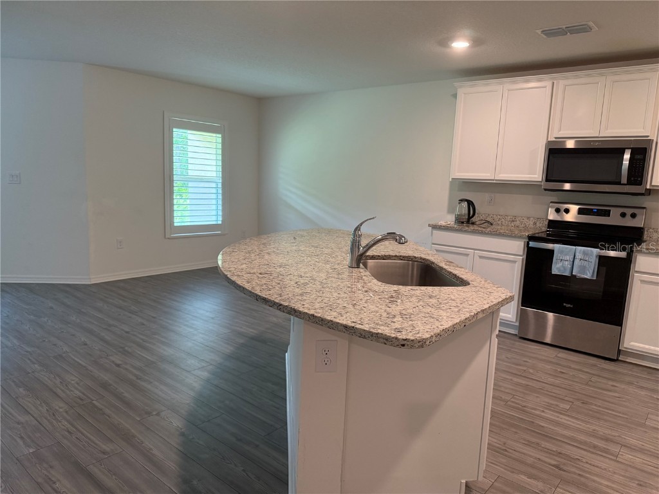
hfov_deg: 71.6
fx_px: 457
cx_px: 330
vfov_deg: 56.8
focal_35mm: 24
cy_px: 247
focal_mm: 6.76
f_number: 1.78
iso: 320
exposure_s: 1/120
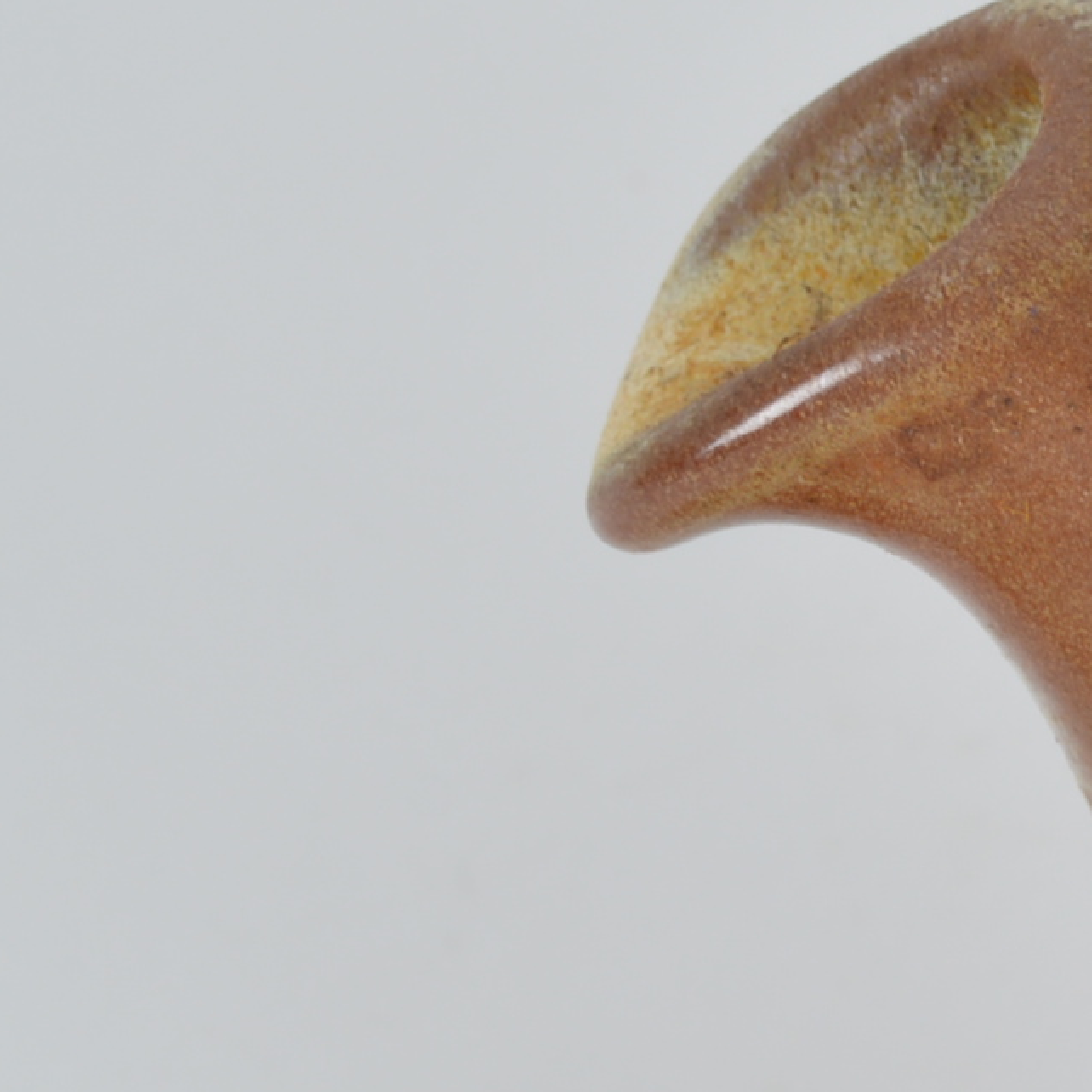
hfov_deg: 8.0
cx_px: 2553
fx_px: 7245
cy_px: 908
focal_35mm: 203
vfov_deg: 8.6
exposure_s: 1/200
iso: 100
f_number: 11
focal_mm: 34
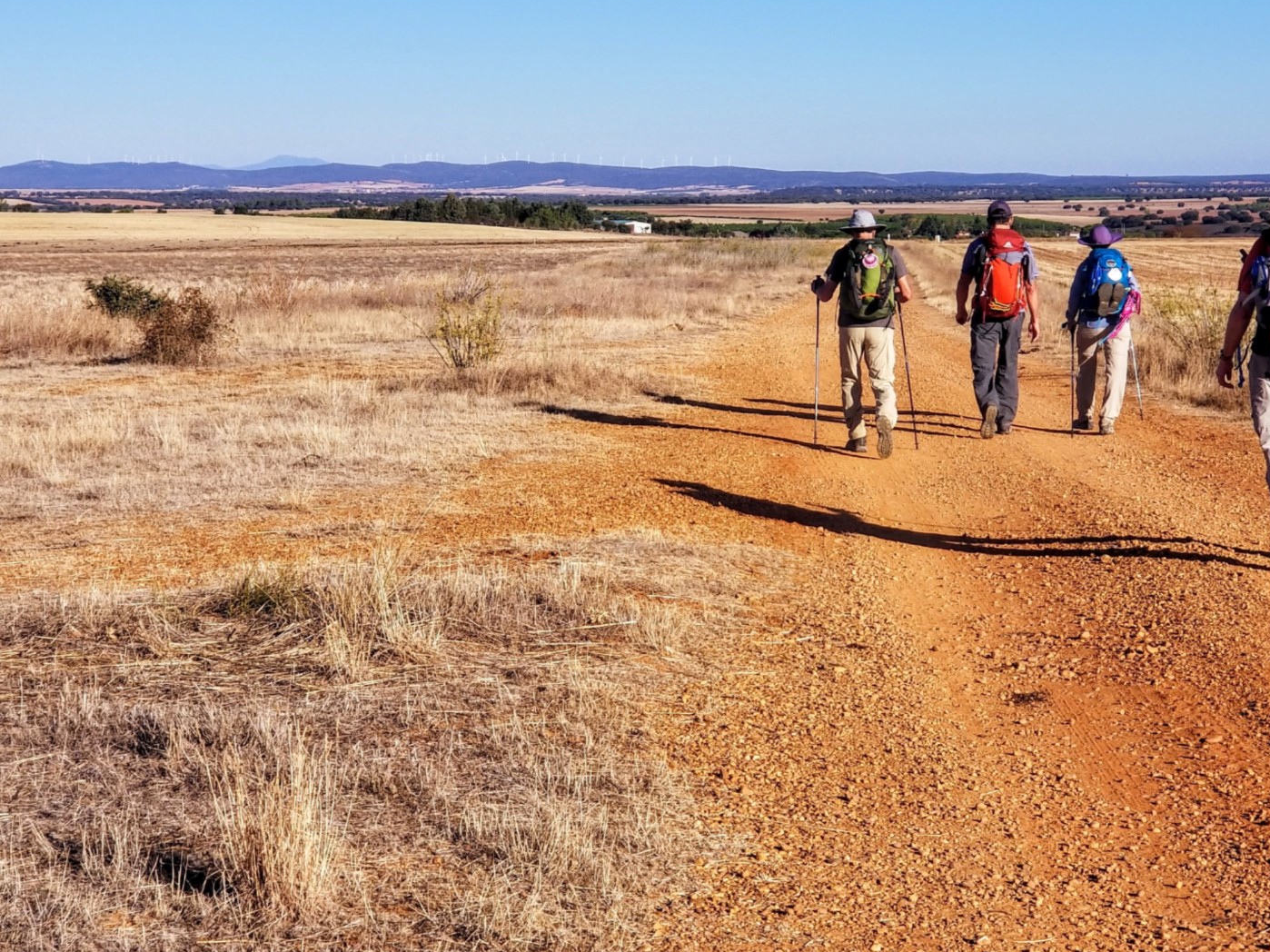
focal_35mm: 75
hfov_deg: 25.9
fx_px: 2751
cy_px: 420
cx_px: 770
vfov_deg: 19.6
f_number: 2.4
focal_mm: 6
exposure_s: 1/990
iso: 25
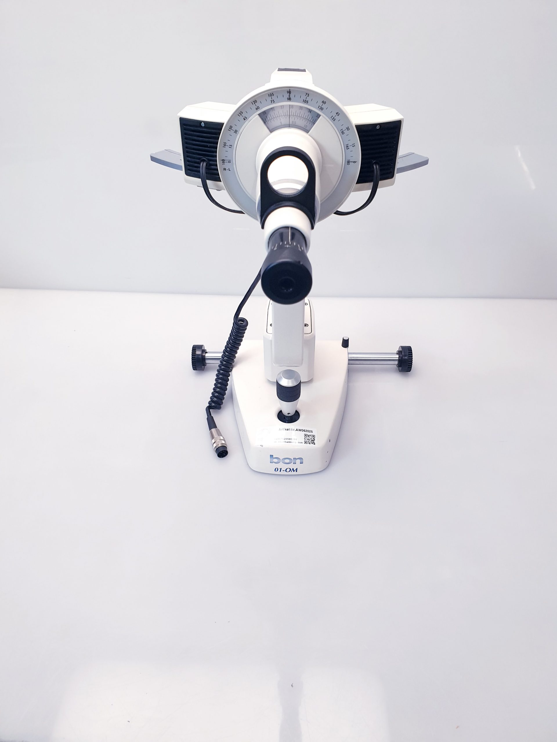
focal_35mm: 26
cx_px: 278
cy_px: 371
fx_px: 558
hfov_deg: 53.1
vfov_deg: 67.3
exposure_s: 1/50
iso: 200
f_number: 2.4
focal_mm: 4.3
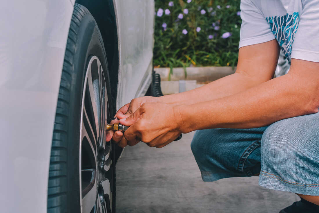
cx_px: 160
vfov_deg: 22.6
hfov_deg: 33.4
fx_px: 532
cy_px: 106
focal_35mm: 60
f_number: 8
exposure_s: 1/400
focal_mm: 40
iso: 200
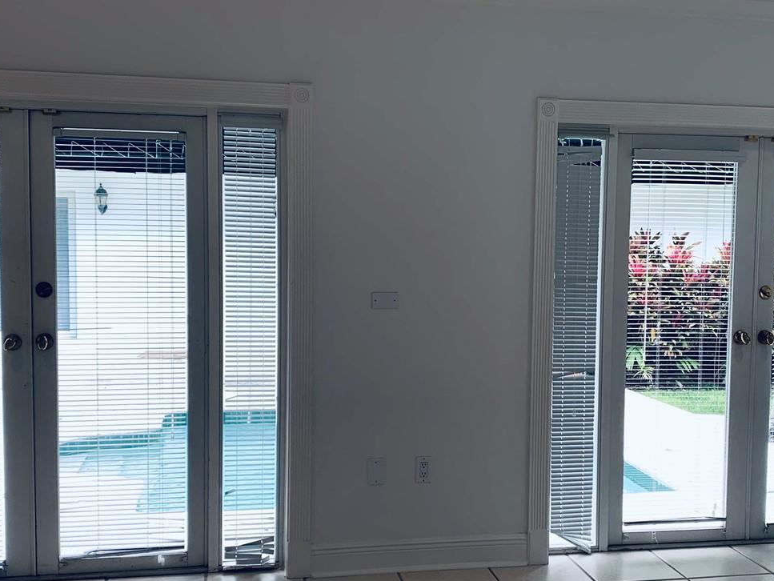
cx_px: 425
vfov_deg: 33.6
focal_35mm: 43
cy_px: 327
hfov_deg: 43.8
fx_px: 962
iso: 25
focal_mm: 4.25
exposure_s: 1/120
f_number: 1.8
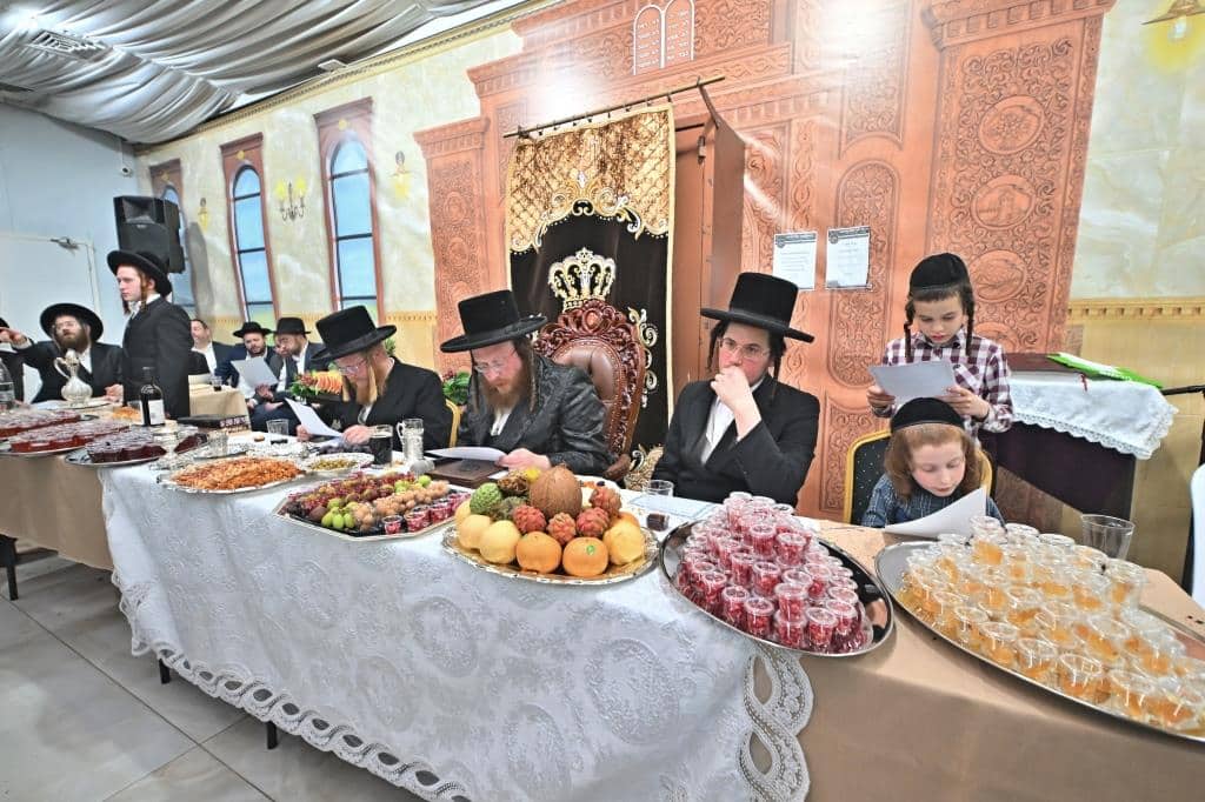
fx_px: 502
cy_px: 401
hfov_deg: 100.4
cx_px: 602
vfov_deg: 77.3
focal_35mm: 15
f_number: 2.8
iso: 800
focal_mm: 10
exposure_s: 1/320
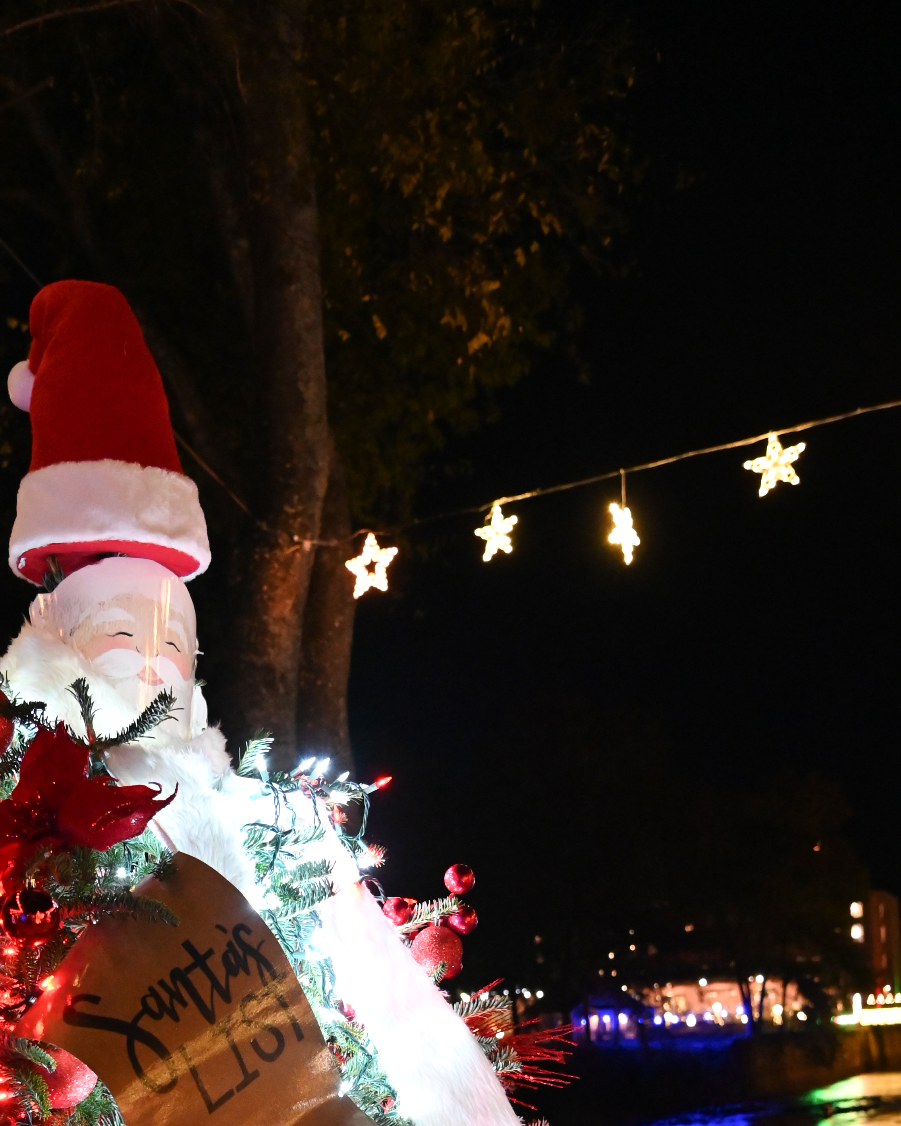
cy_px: 1135
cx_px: 224
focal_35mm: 48
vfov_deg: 35.0
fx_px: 1600
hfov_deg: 30.9
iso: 6400
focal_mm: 24
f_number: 4
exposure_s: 1/60
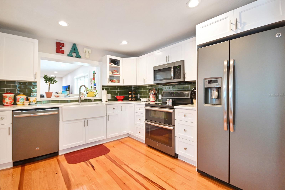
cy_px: 95
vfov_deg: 77.3
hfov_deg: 100.4
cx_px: 142
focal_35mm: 15
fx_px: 119
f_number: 4
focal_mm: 10
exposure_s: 1/50
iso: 800
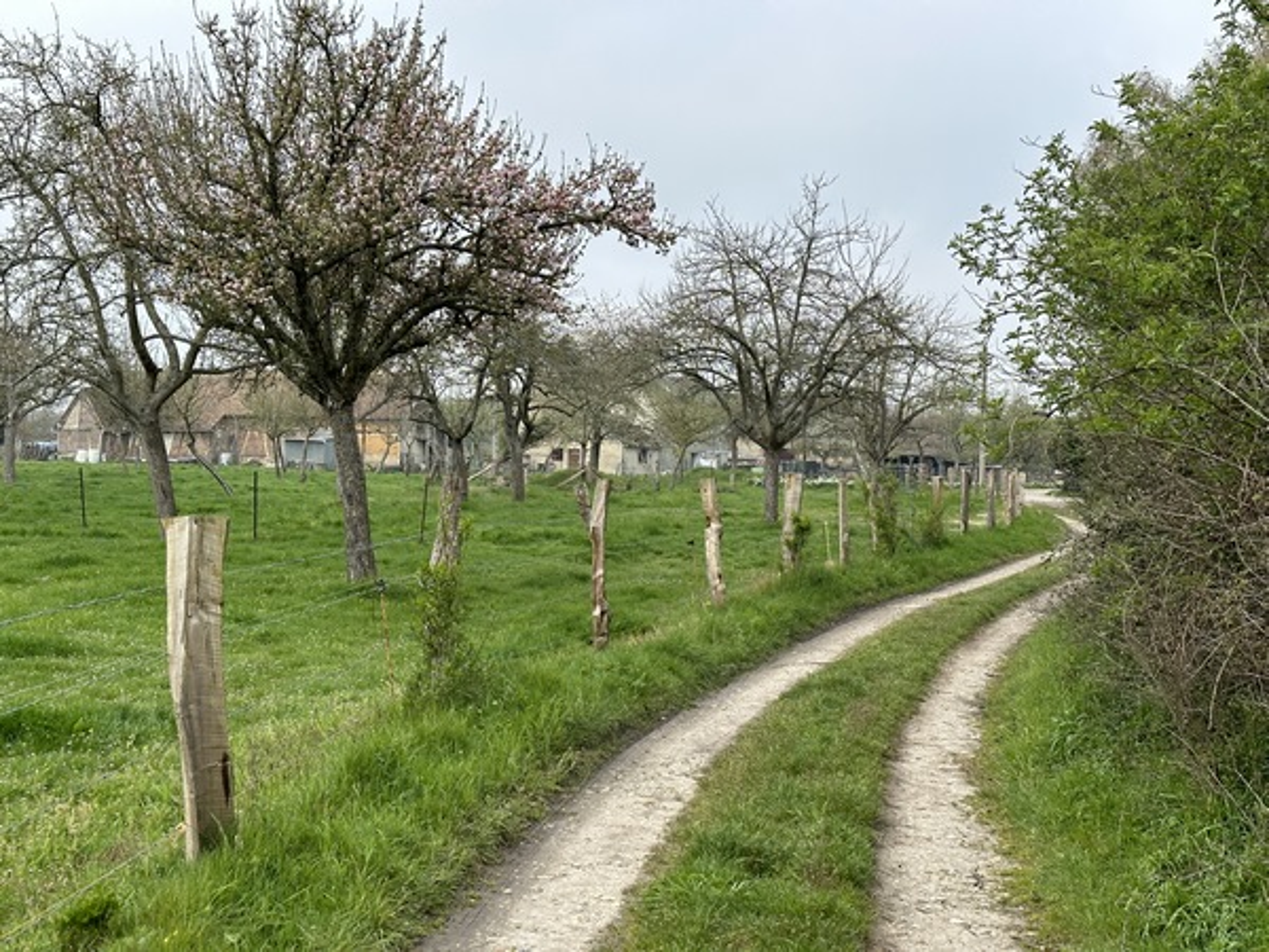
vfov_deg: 30.3
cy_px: 476
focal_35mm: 48
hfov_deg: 39.7
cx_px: 634
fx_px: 1760
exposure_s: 1/1565
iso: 64
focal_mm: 6.86
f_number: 1.78
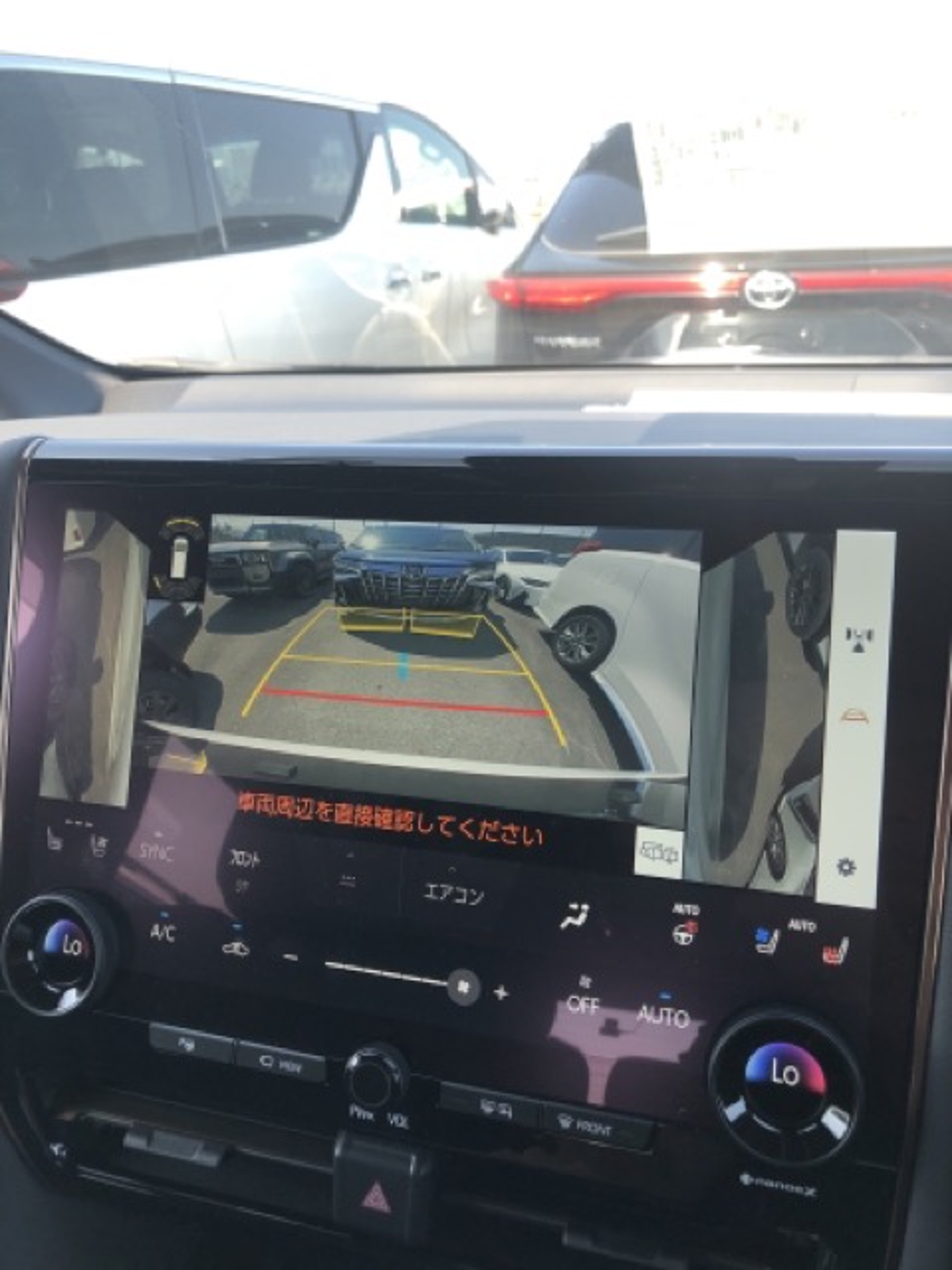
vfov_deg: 63.4
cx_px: 476
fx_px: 1027
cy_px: 635
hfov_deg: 49.7
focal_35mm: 28
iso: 20
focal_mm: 3.99
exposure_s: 1/126
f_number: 1.8
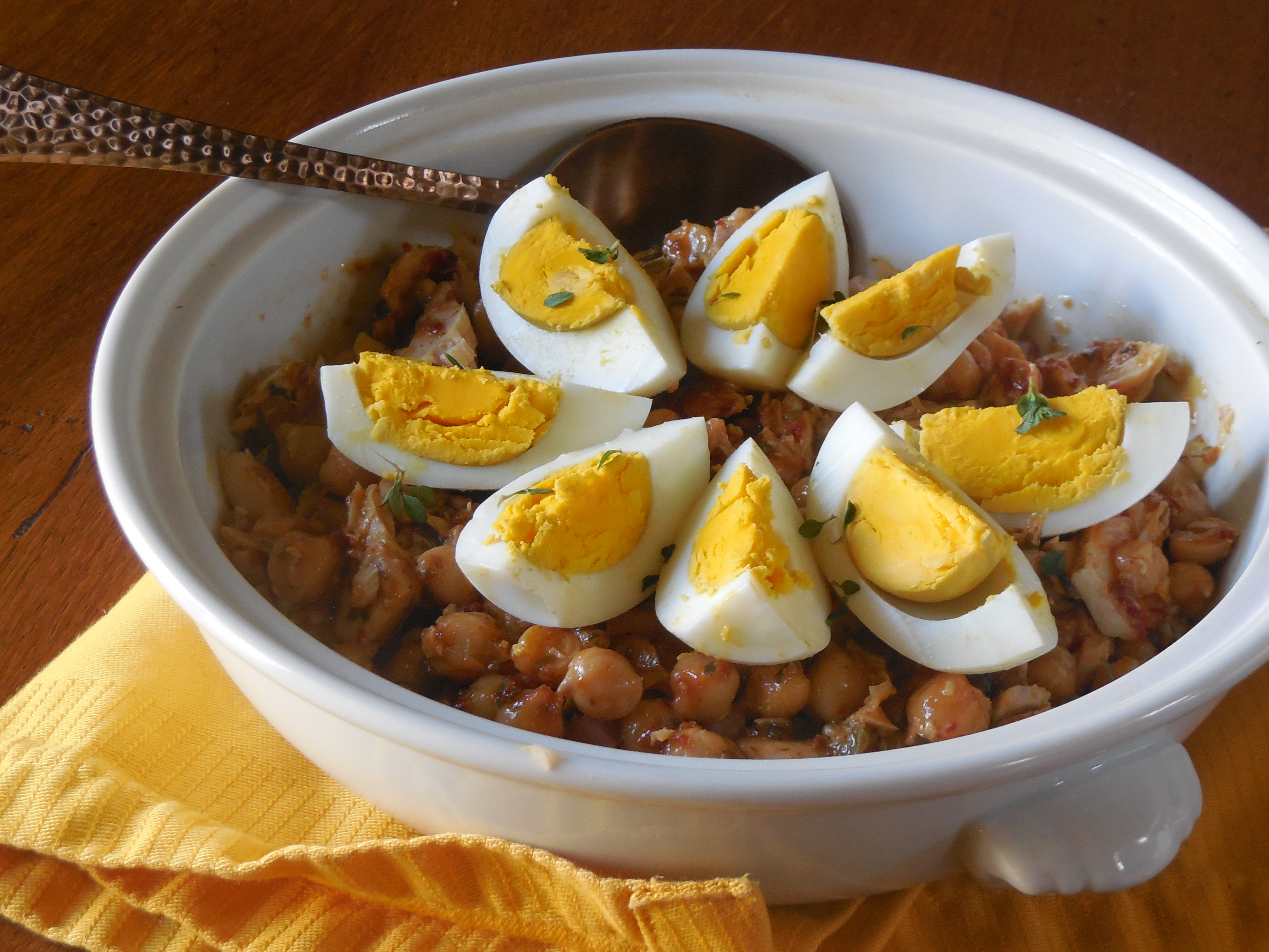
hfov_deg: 27.4
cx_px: 634
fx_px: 2603
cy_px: 476
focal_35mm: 71
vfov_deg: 20.7
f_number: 4.4
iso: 400
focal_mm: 12.6
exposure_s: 1/25
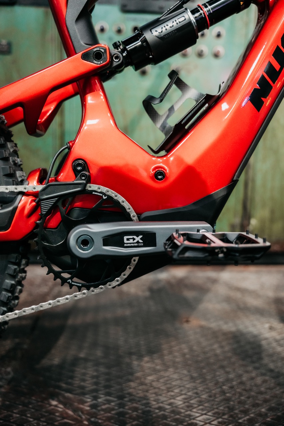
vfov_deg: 55.3
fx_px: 407
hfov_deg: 38.5
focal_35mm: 34
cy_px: 213
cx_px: 142
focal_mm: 34.4
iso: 1600
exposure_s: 1/125
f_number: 2.8
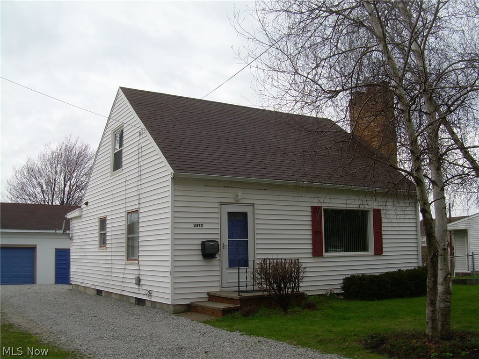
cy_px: 180
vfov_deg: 37.7
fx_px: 526
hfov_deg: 49.0
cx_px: 240
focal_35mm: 38
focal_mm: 6.3
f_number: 4.6
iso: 50
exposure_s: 1/354
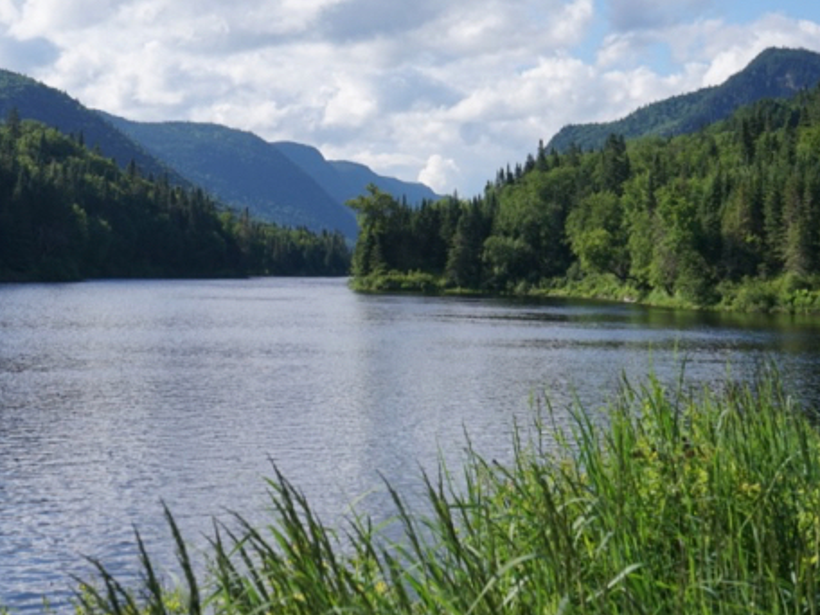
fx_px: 1445
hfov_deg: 31.4
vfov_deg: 23.8
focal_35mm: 61
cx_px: 264
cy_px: 147
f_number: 13
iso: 160
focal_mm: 34
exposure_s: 1/200
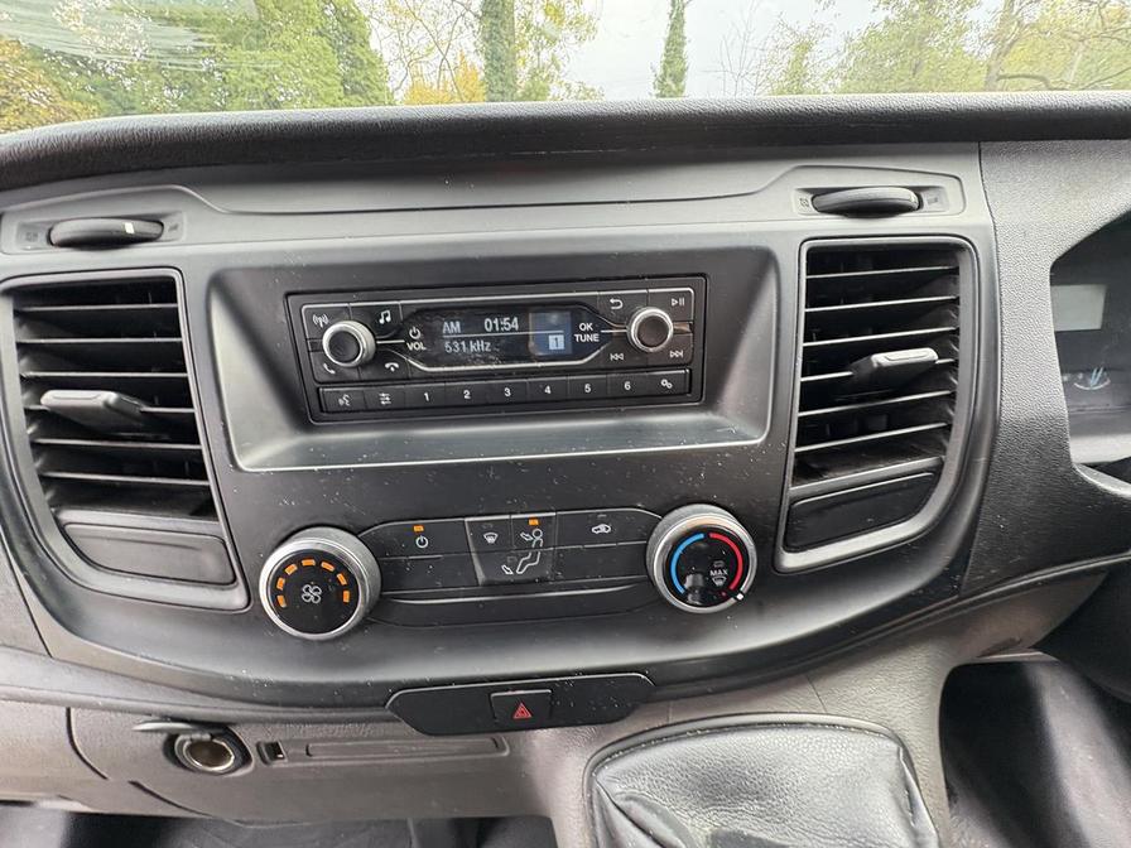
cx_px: 566
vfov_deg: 85.7
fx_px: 457
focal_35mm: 14
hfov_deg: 102.1
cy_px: 424
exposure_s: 1/76
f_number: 2.2
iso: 200
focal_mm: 2.22
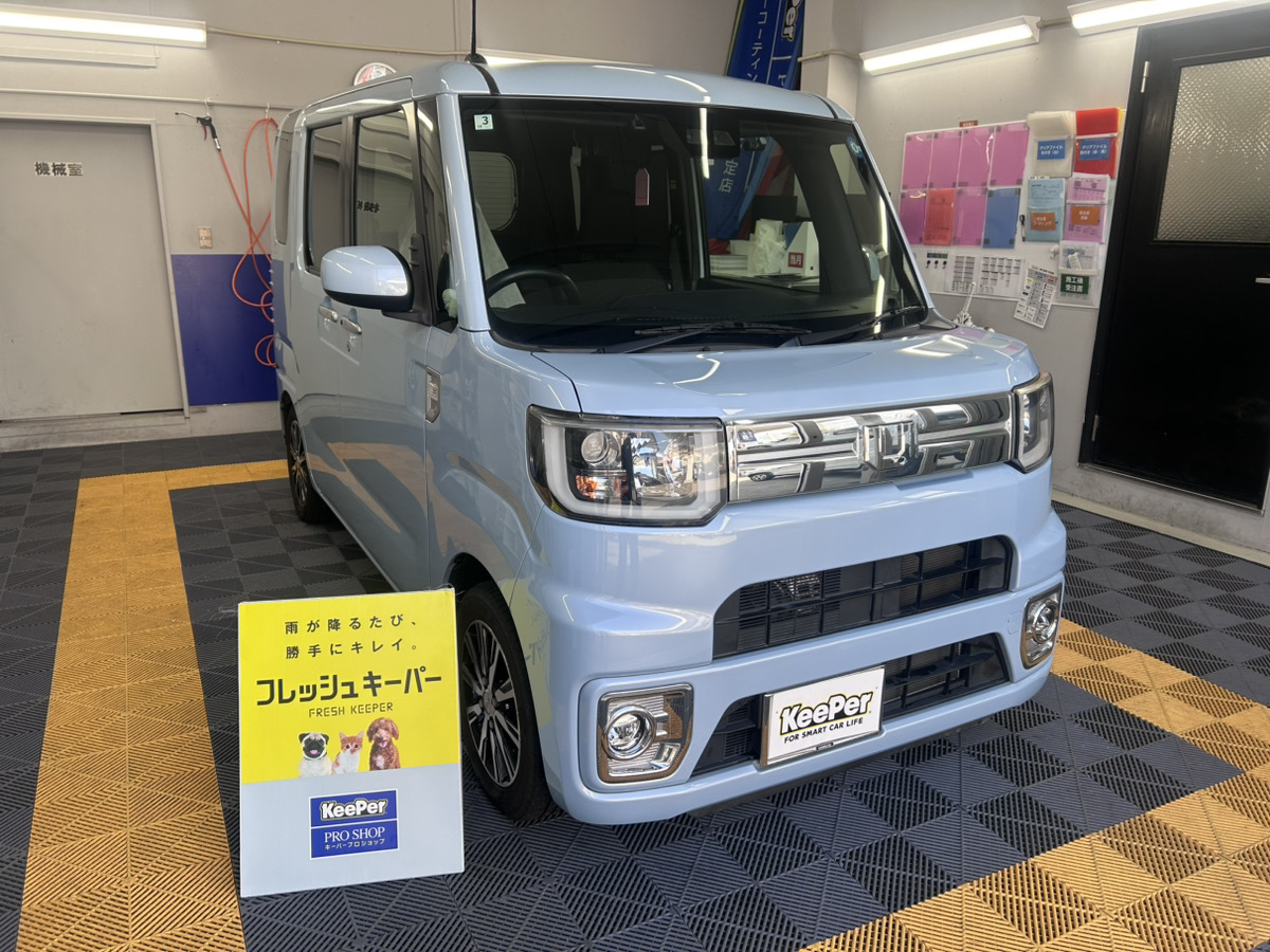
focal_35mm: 26
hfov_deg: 67.3
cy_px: 476
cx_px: 635
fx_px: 954
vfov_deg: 53.1
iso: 50
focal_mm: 5.7
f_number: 1.5
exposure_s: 1/374
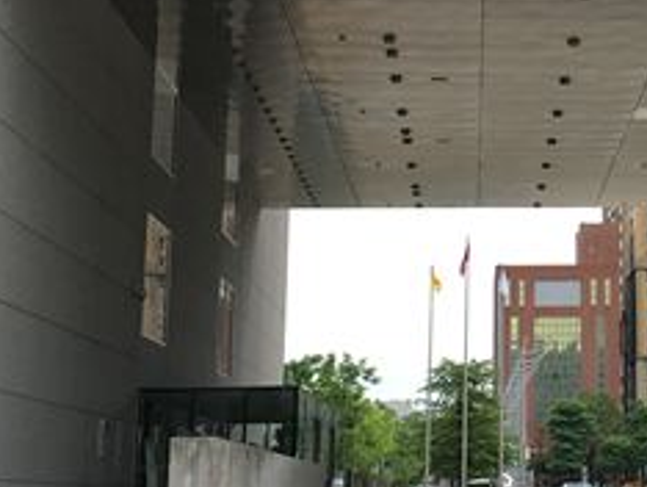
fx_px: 1852
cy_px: 55
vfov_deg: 14.8
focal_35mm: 99
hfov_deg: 18.8
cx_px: 763
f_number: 2.2
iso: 25
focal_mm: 4.15
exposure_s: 1/712
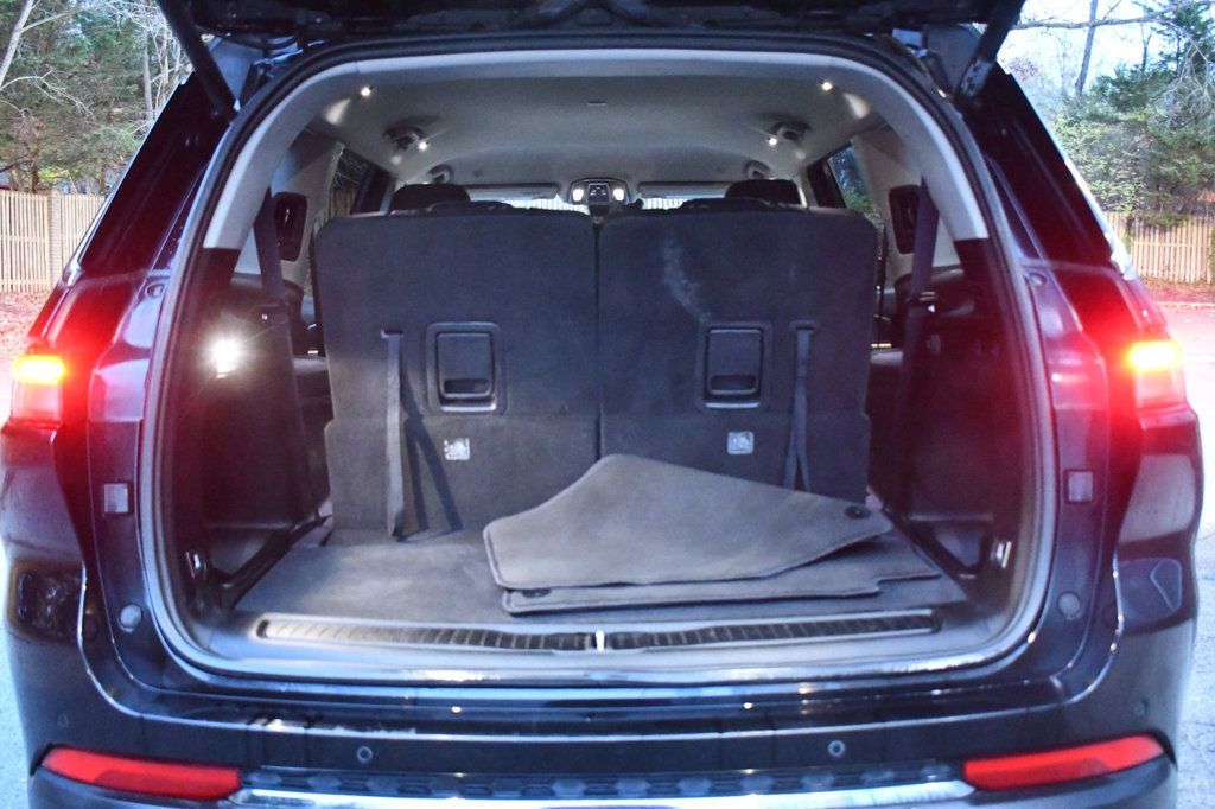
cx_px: 608
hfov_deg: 53.1
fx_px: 1215
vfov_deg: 36.8
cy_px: 404
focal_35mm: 36
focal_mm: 24
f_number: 4
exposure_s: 1/15
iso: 12800
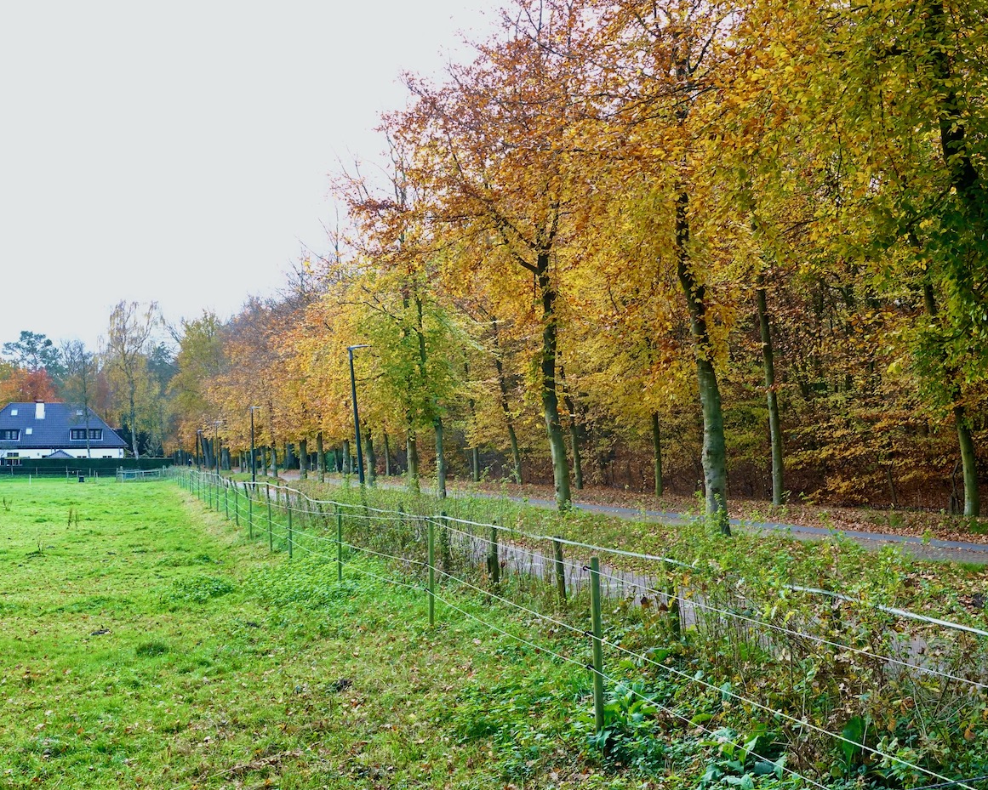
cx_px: 446
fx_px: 1257
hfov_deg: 42.8
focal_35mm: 43
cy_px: 395
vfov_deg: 34.9
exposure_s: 1/160
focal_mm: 13.92
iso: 800
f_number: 5.6
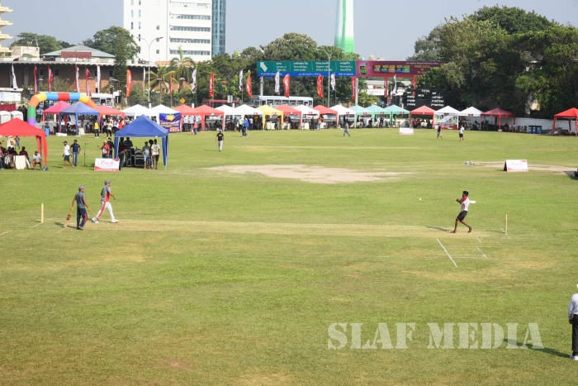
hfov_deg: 31.0
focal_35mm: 65
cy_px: 193
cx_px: 289
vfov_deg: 20.9
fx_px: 1044
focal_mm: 65
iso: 640
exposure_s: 1/320
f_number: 14
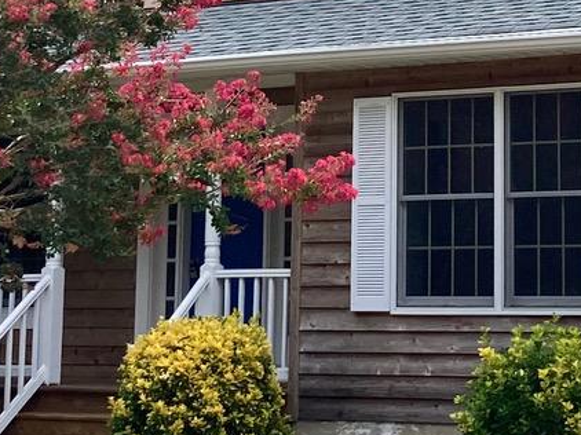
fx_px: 2281
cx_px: 464
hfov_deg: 14.4
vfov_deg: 10.7
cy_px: -74
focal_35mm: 136
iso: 20
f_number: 1.8
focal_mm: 3.99
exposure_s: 1/1171
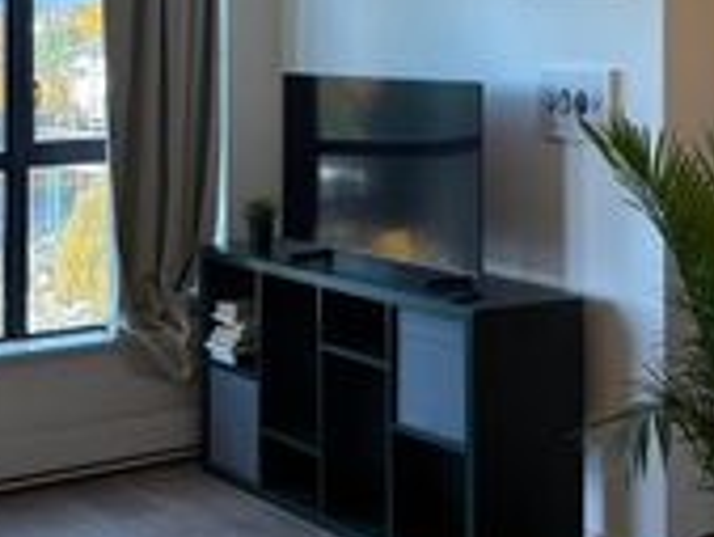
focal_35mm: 77
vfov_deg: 18.8
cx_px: 279
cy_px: 32
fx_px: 1589
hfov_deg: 25.3
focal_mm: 5.96
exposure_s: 1/259
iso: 64
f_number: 1.6
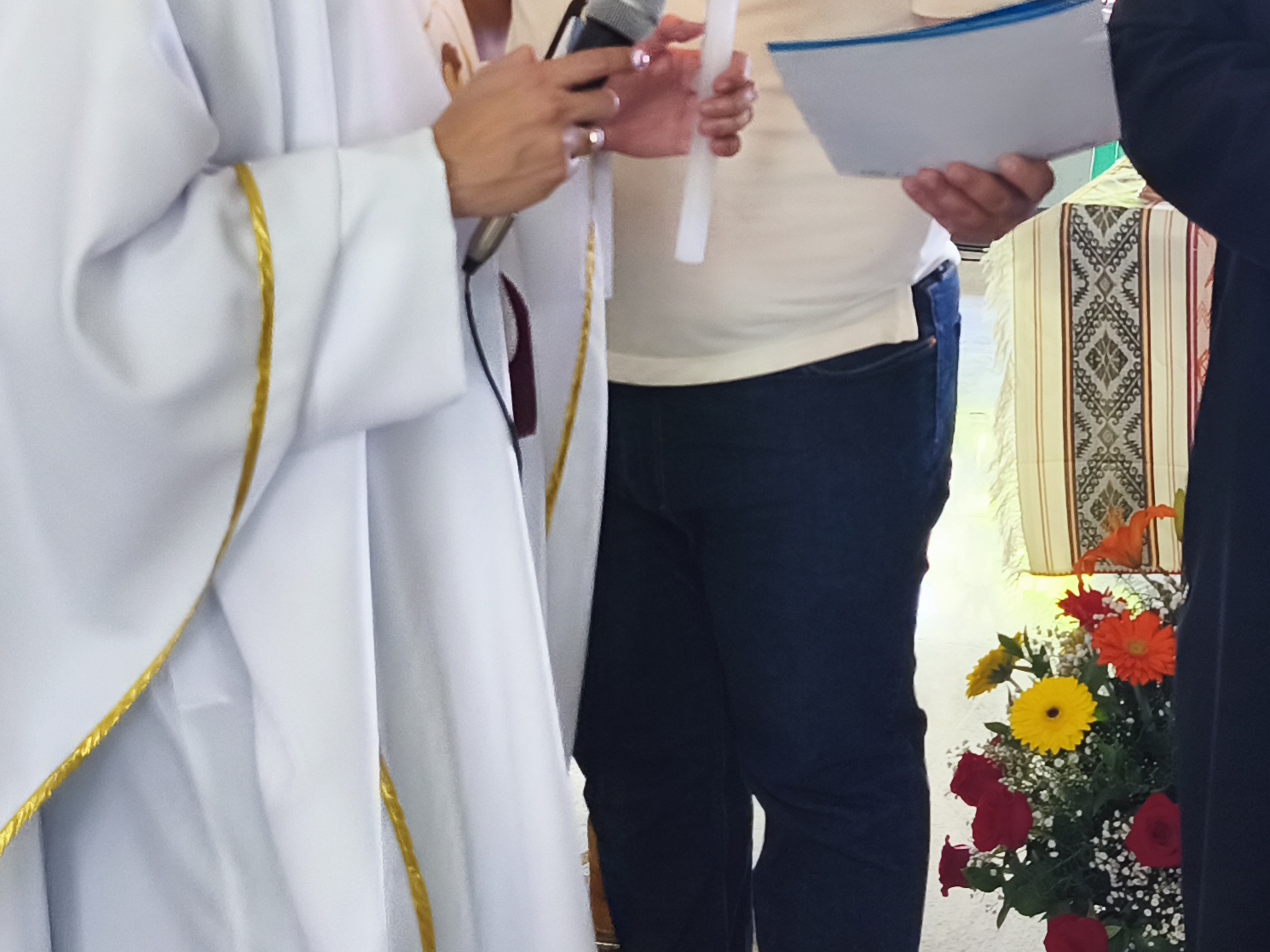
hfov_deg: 30.3
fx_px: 2311
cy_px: 16
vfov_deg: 22.4
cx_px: 938
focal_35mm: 63
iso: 500
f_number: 1.65
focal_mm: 6.18
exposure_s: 1/60
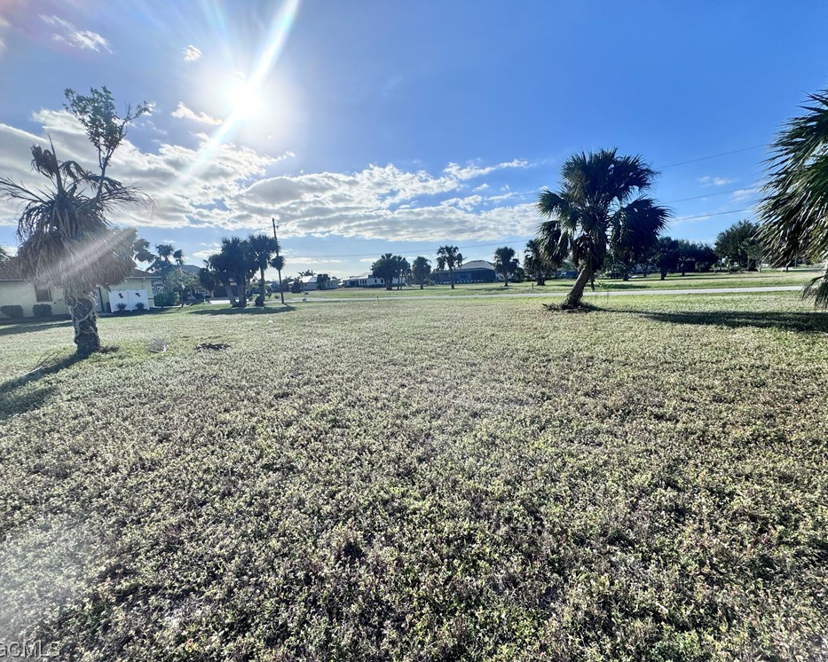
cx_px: 430
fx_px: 368
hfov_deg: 96.8
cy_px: 328
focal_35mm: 15
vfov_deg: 84.0
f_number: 2.2
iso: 40
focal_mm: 2.22
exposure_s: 1/3906
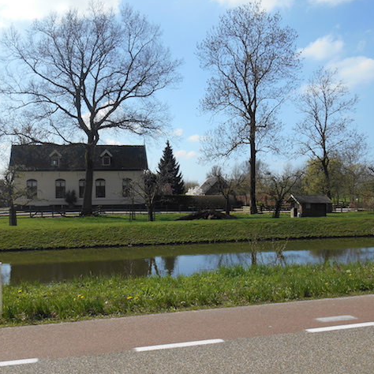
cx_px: 161
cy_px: 186
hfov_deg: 44.8
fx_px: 452
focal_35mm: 37
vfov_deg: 44.9
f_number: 3.6
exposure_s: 1/800
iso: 80
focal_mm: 5.5
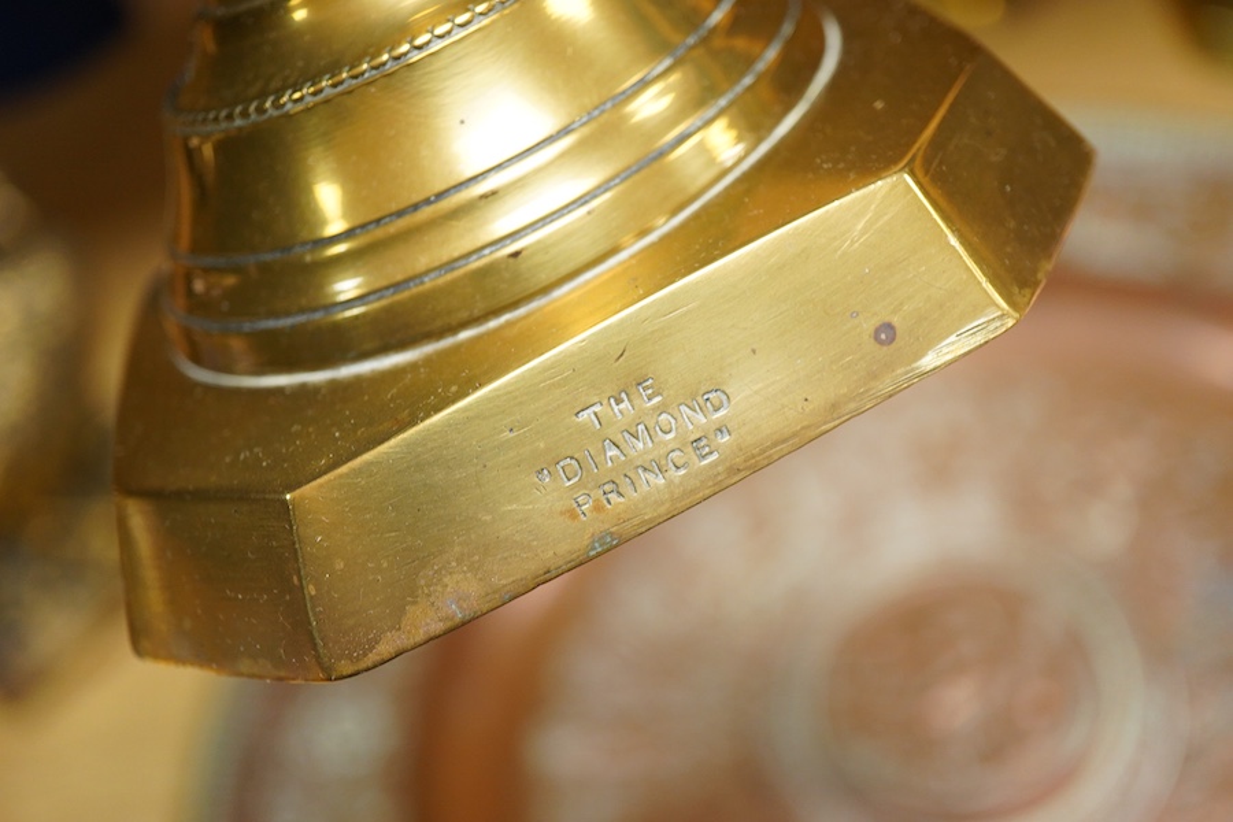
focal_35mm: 45
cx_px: 616
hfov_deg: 43.6
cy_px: 411
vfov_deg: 29.9
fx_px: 1541
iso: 1250
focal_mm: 30
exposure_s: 1/125
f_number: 3.5
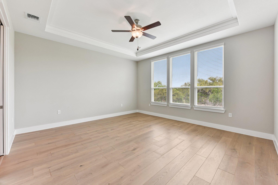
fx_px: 116
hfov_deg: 100.4
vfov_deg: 77.3
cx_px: 139
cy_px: 92
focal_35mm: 15
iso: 100
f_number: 8
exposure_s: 1/30
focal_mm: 15
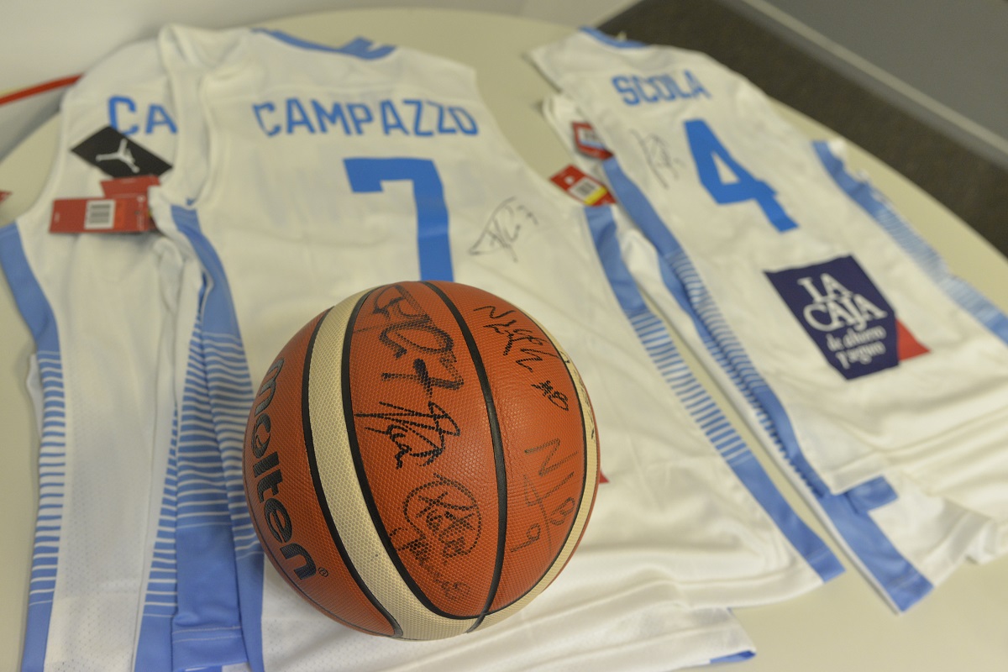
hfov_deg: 65.5
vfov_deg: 46.4
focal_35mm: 28
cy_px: 336
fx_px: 784
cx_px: 504
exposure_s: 1/160
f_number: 4.5
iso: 2500
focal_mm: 28
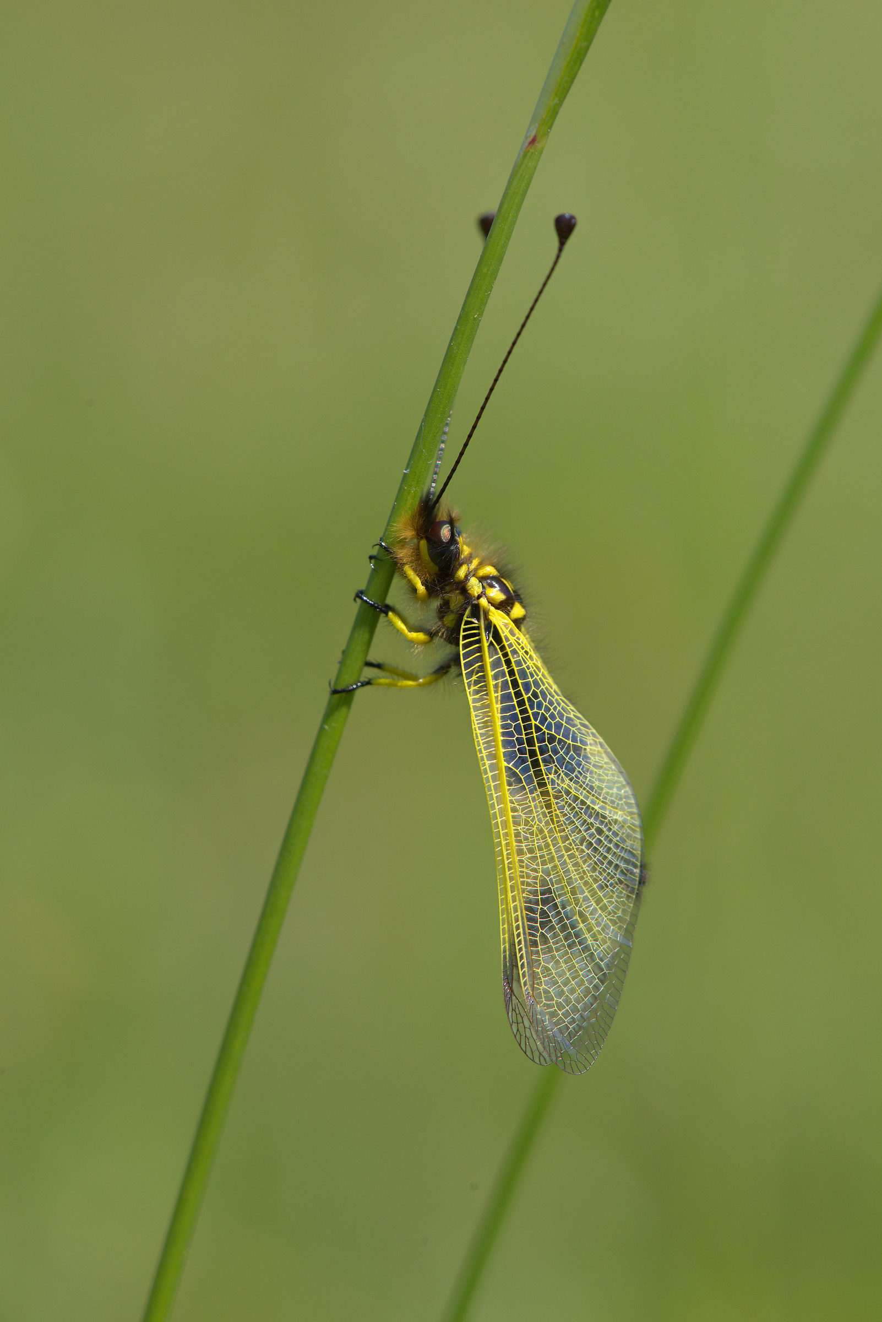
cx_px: 441
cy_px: 661
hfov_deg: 13.1
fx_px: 3855
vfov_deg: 19.4
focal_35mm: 105
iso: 160
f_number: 13
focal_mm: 105
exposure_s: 1/200
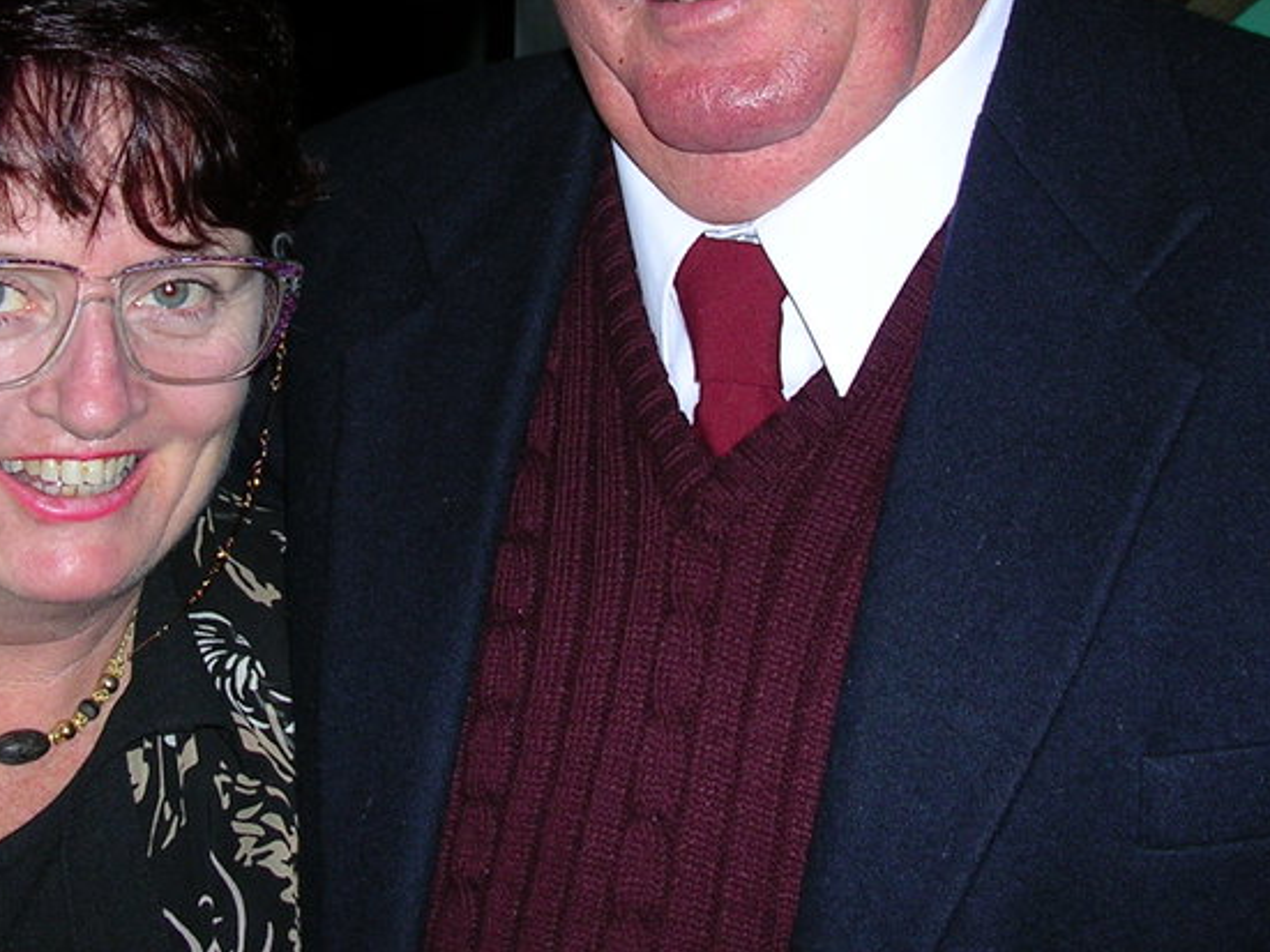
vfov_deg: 21.2
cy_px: 288
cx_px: 489
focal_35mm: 69
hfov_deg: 28.1
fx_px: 2531
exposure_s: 1/60.1
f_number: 2.8
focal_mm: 5.8
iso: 50
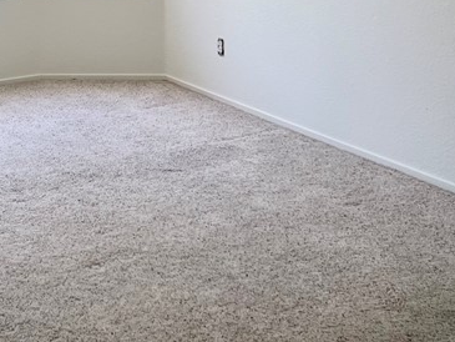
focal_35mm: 73
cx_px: 35
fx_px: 960
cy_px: -75
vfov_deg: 19.0
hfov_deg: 25.7
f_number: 1.5
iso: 40
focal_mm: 5.7
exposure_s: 1/233
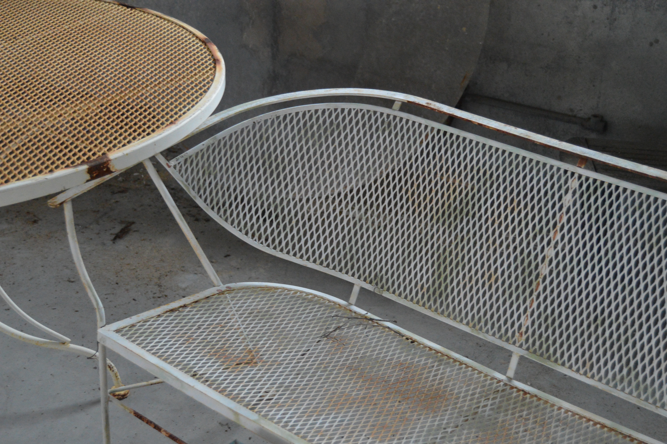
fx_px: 1055
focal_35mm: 57
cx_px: 334
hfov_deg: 35.1
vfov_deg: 23.7
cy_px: 222
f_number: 4.8
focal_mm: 38
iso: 2500
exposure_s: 1/60
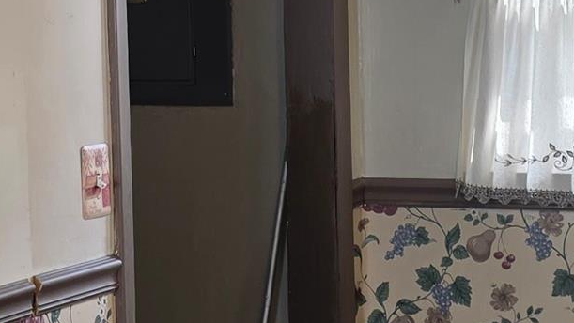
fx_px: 1918
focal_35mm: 126
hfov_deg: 17.0
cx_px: 291
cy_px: 78
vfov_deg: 9.6
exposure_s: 1/120
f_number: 1.7
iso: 80
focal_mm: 6.3
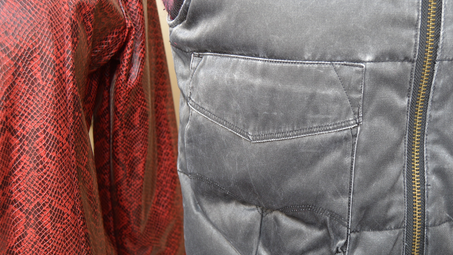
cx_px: 279
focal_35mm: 47
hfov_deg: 43.7
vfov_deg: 25.6
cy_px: 138
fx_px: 561
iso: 200
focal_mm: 23
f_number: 3.8
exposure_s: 1/200
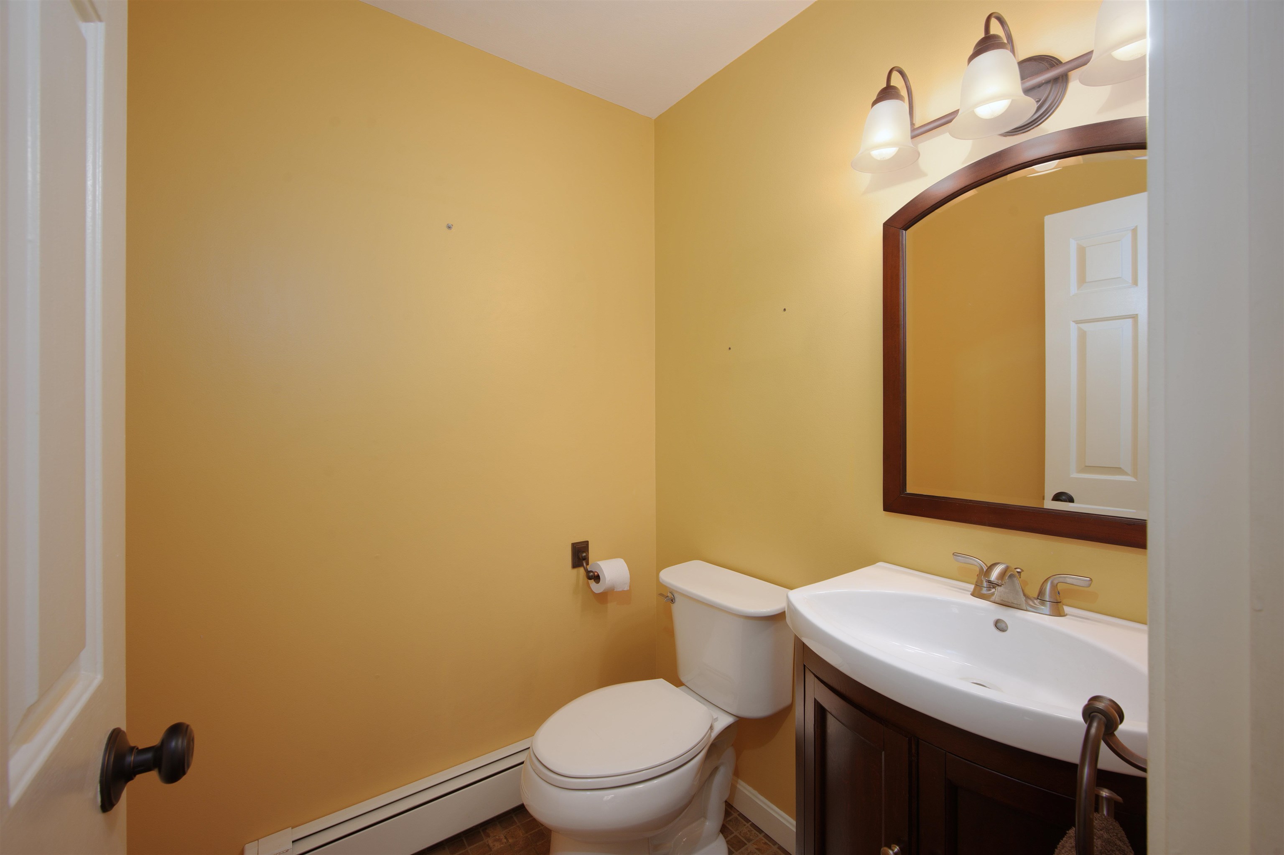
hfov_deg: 100.4
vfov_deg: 77.3
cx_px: 642
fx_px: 535
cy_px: 428
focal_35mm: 15
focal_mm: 15
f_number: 9
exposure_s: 1/1.25
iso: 320
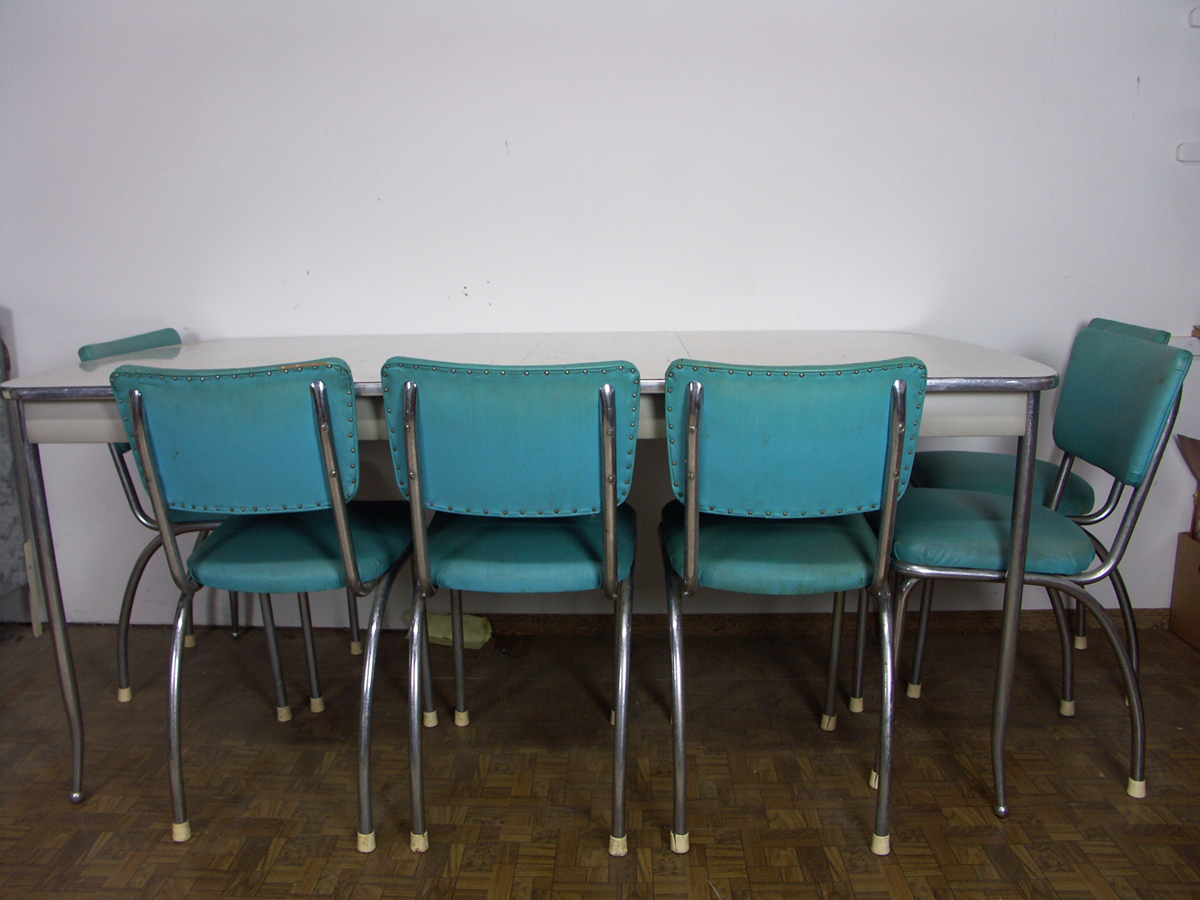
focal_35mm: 28
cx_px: 600
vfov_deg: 49.7
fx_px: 971
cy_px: 450
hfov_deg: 63.4
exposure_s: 1/20
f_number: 2.8
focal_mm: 7.2
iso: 100
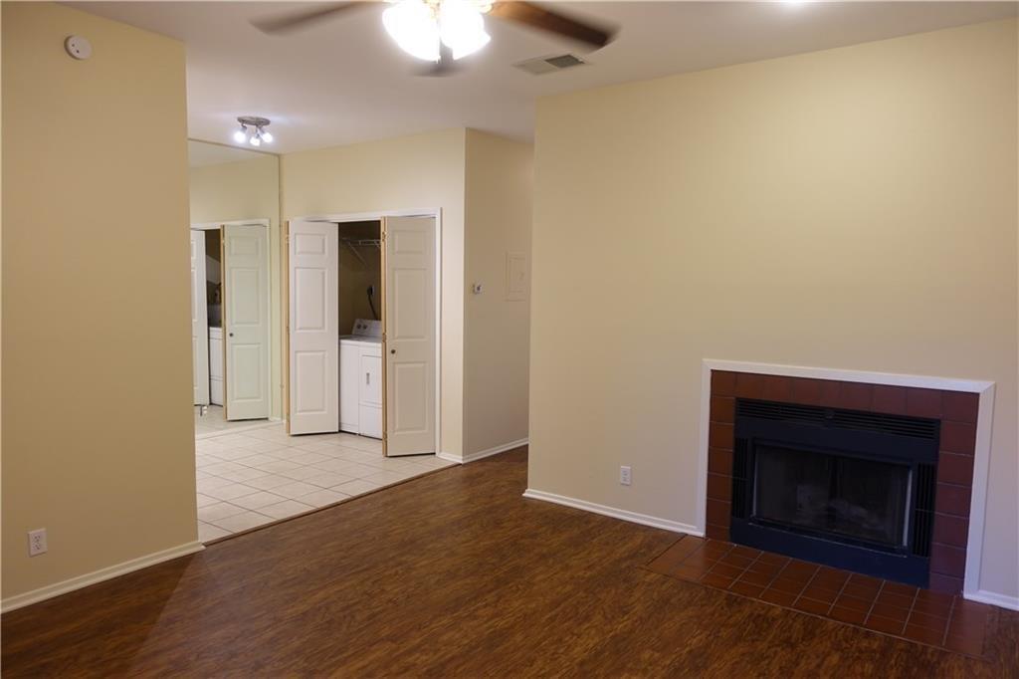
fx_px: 679
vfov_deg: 53.1
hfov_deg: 73.8
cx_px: 510
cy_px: 340
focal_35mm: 24
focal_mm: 8.8
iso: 160
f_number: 1.8
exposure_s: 1/30
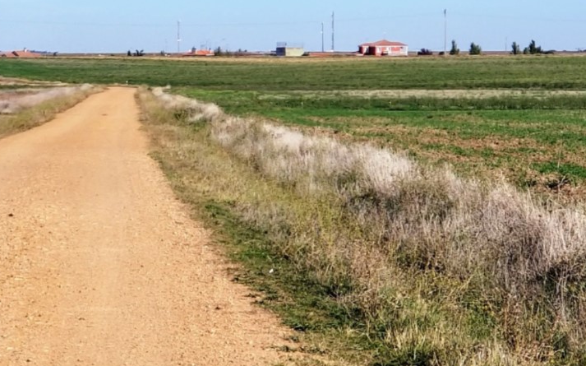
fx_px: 2443
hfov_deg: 13.6
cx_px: 90
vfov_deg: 8.6
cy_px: 105
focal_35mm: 153
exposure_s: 1/1129
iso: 25
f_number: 2.4
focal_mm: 6
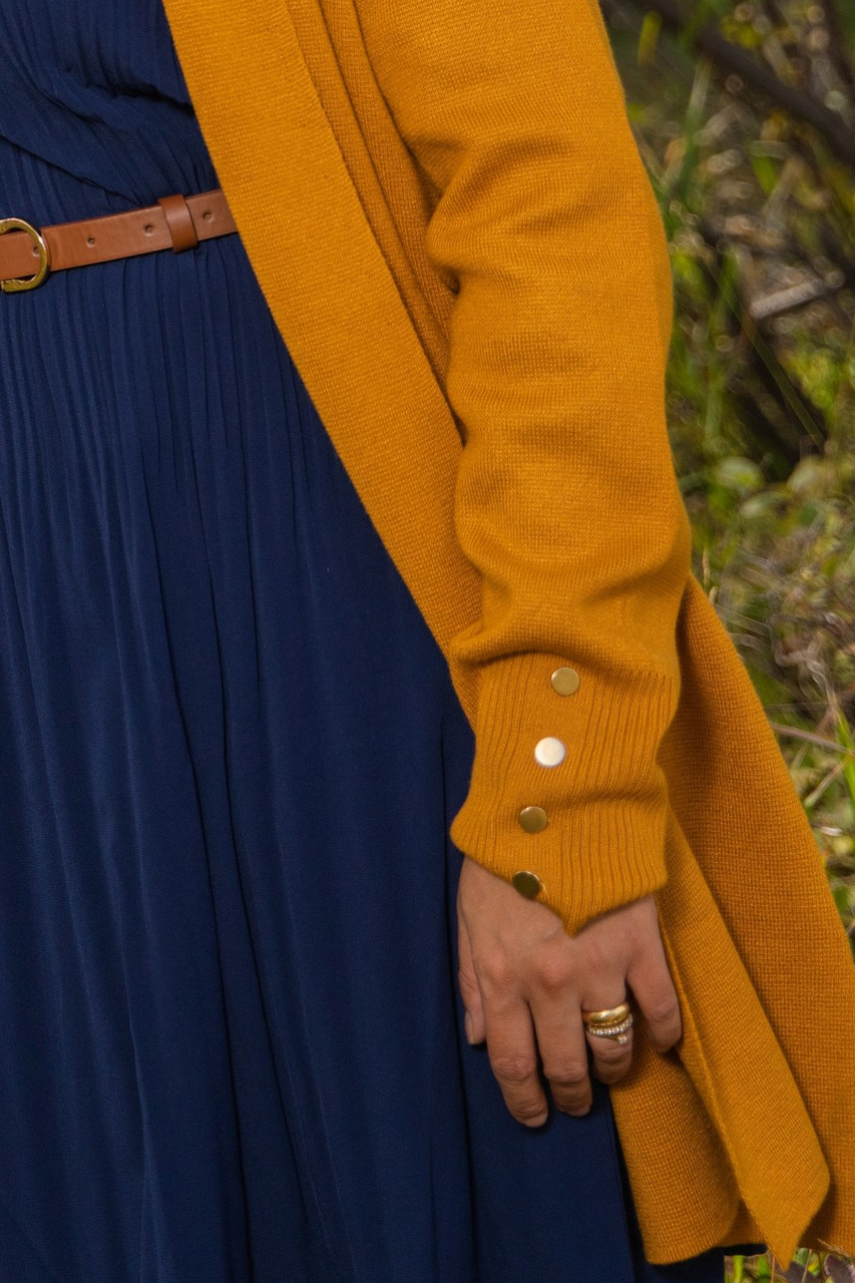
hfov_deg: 9.4
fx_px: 5088
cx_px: -415
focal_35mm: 143
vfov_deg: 13.6
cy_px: -576
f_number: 2.8
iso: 125
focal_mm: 47.6
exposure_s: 1/1250
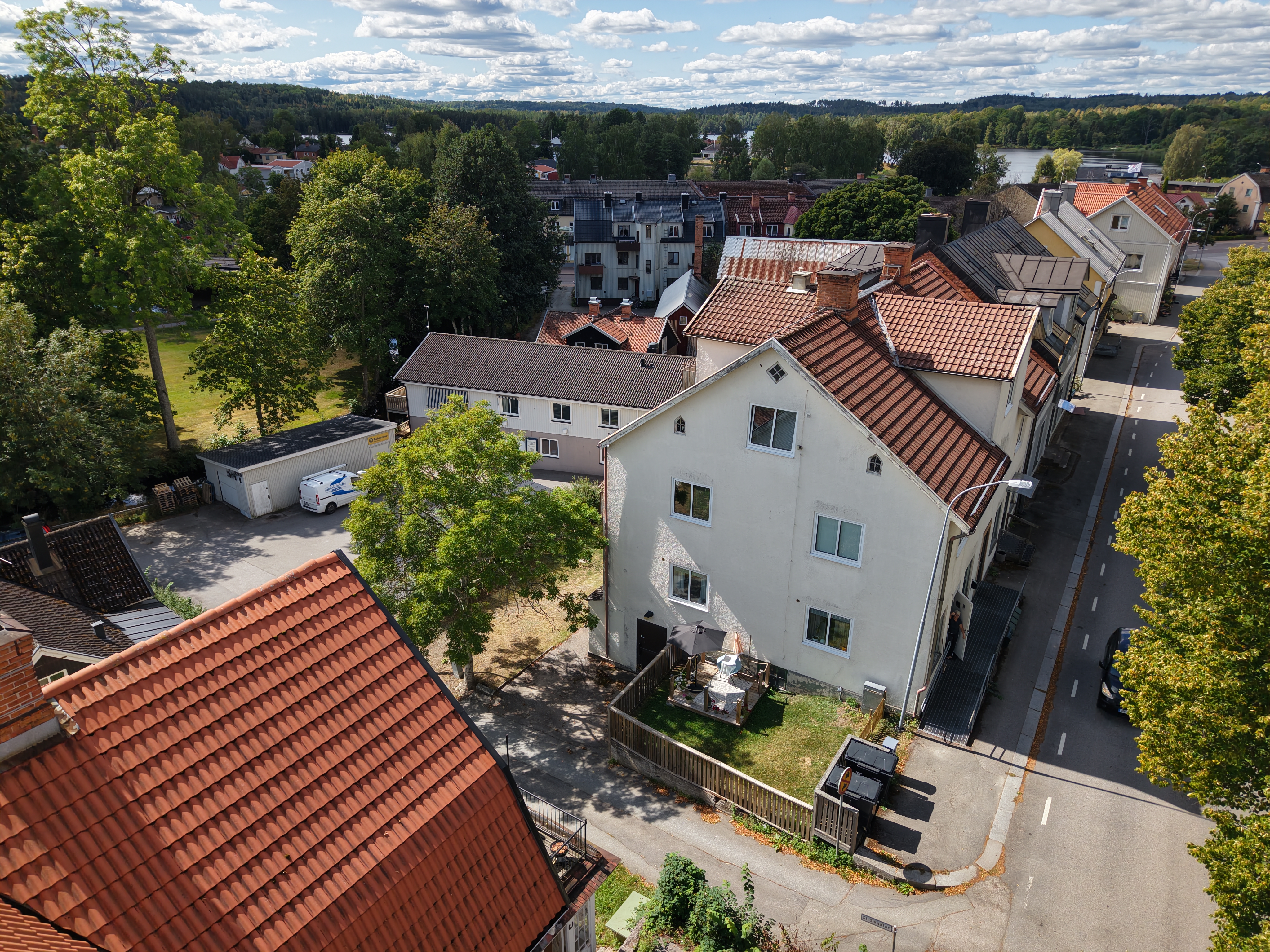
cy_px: 476
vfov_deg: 56.8
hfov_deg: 71.6
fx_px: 881
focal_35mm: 24
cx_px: 635
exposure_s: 1/50
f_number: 1.8
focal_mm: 8.67
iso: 100
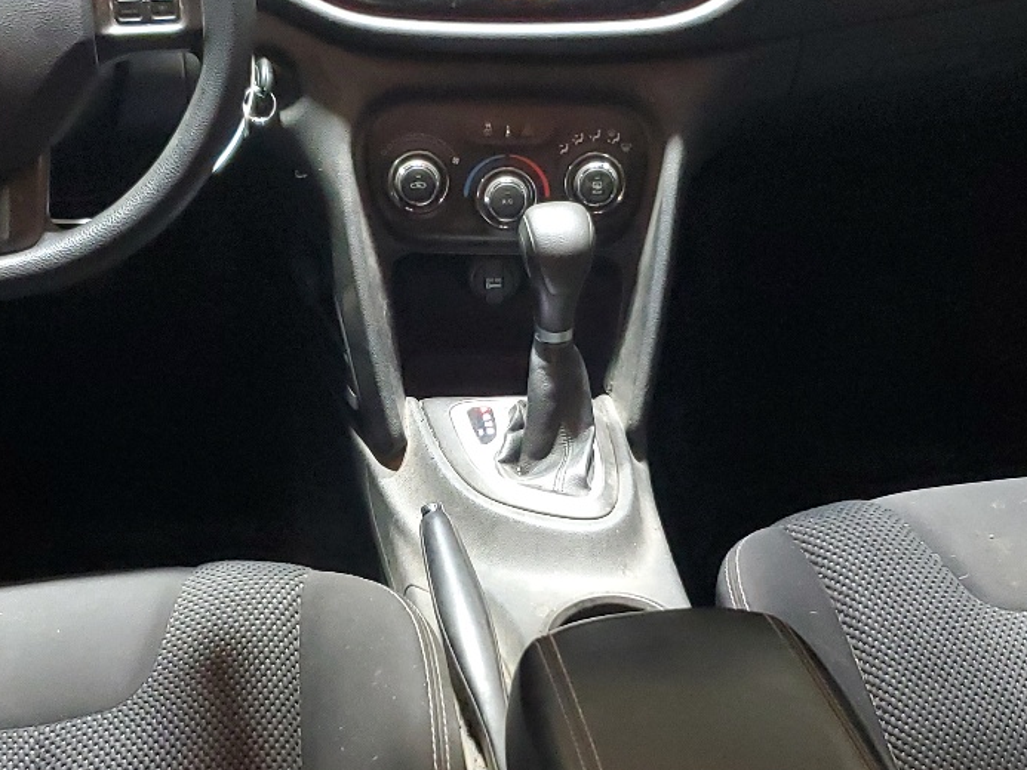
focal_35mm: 60
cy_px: 520
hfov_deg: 32.2
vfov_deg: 24.3
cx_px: 504
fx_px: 1780
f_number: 1.5
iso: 340
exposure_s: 1/40
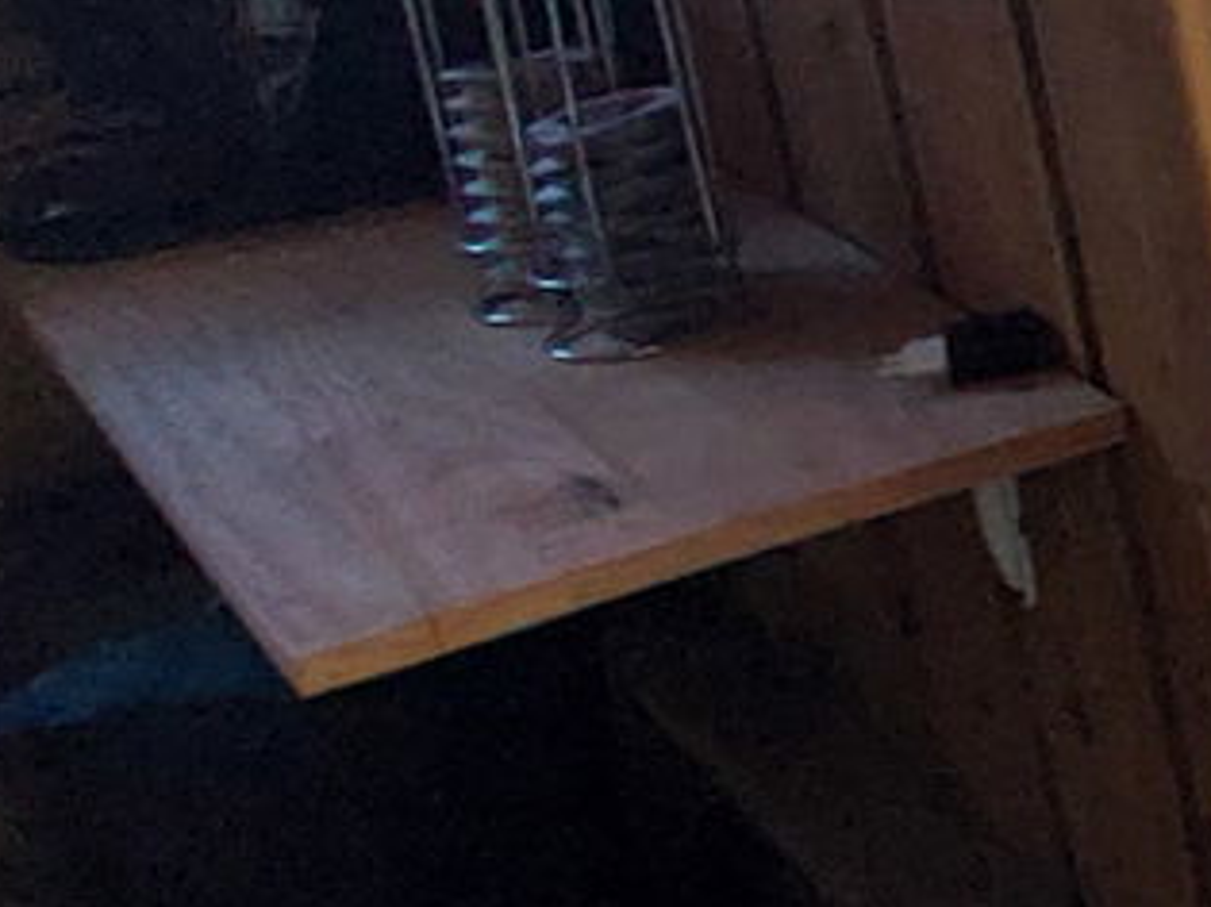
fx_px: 2308
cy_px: -4
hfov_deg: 15.1
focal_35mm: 66
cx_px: 2926
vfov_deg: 21.4
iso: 64
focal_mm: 1.42
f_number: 2.2
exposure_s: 1/139
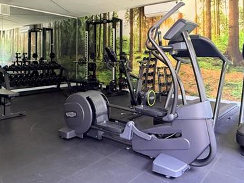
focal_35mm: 31
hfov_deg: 58.3
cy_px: 58
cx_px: 112
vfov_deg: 44.7
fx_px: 219
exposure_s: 1/99
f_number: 2.2
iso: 320
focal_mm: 2.22
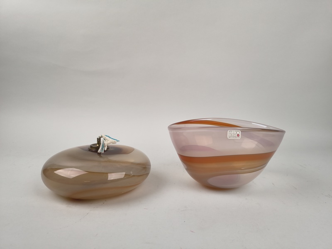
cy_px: 124
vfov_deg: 56.8
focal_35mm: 24
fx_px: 230
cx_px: 166
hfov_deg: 71.6
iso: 100
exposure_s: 1/151
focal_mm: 5.56
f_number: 1.8
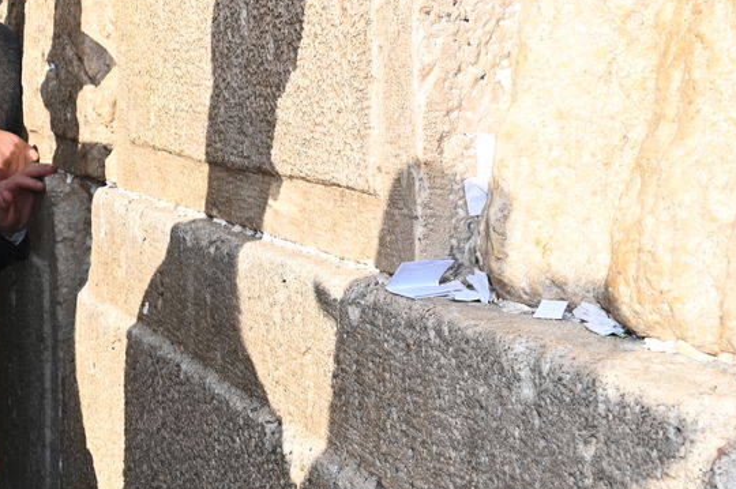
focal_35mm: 83
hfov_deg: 23.8
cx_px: 68
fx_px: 1695
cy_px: 179
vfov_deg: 16.4
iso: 160
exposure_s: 1/160
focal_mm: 32
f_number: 13
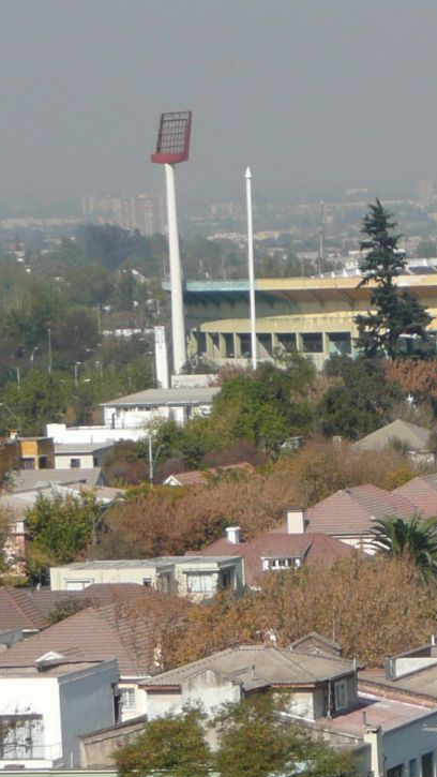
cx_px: 633
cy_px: 489
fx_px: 4798
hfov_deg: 5.2
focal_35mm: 233
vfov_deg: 9.2
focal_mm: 13.7
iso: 100
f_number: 4.7
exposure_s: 1/640
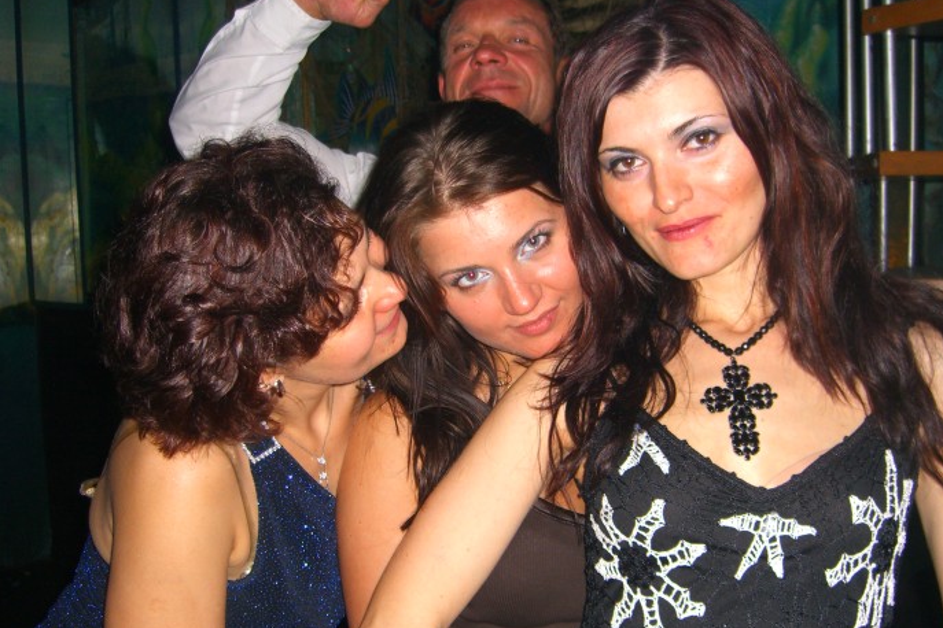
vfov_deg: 29.2
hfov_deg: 42.7
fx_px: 1205
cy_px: 376
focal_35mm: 46
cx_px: 494
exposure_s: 1/60
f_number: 2.8
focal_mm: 7.9
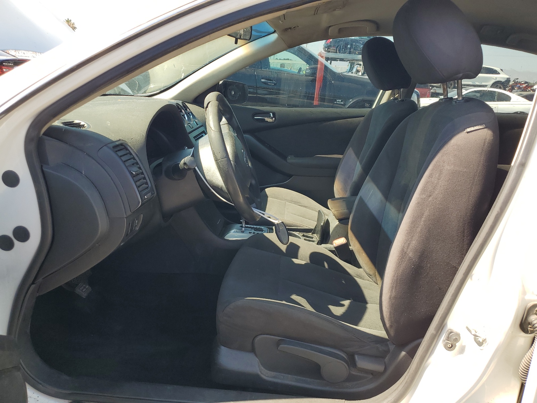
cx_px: 268
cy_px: 202
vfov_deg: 53.1
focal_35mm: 26
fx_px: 403
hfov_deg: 67.3
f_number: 1.5
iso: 50
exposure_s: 1/526
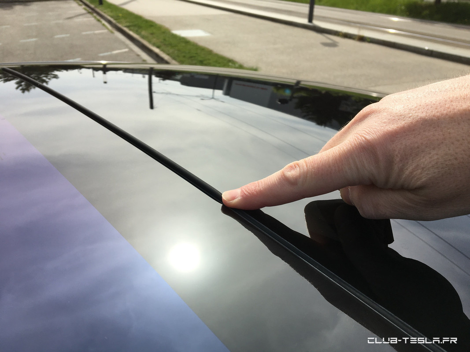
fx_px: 394
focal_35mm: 29
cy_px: 176
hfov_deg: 61.7
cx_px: 235
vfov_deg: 48.2
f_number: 2.2
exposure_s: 1/1789
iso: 25
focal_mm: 4.15
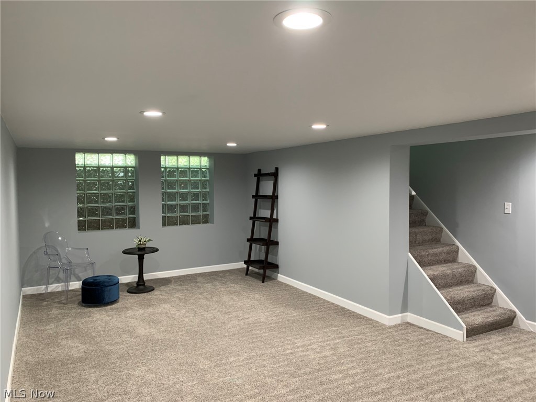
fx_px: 403
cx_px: 268
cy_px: 201
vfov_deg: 53.1
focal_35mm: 26
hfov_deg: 67.3
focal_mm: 4.25
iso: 250
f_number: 1.8
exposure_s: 1/60
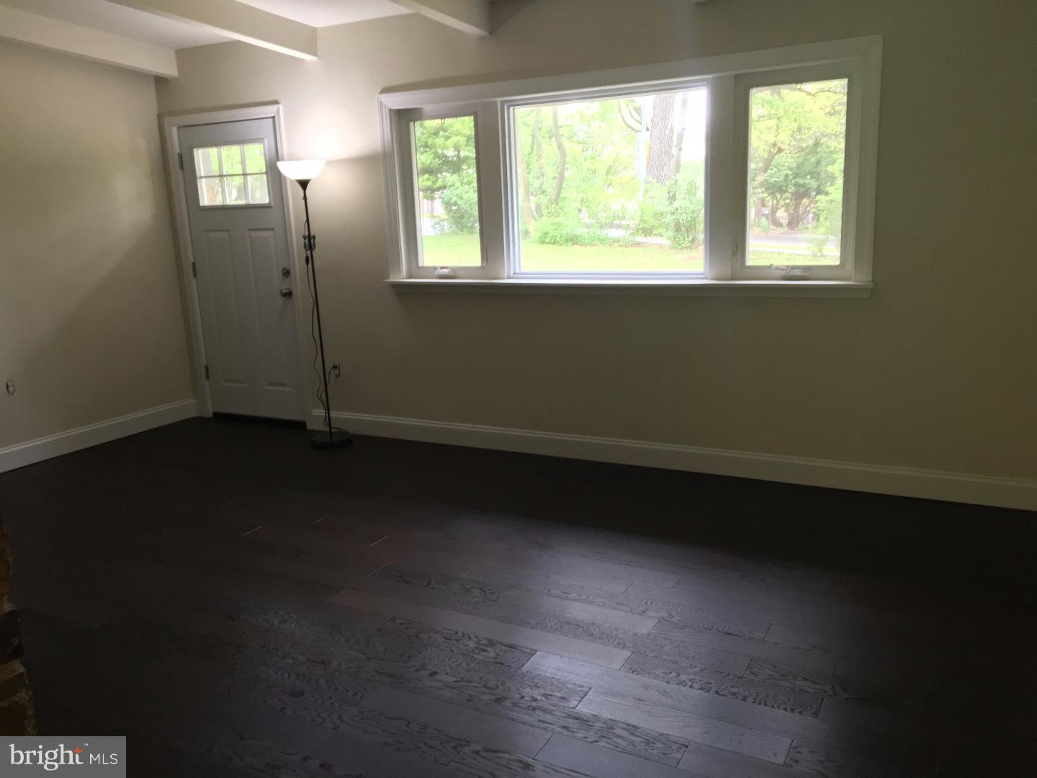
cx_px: 518
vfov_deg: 48.2
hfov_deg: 61.7
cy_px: 389
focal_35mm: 29
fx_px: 869
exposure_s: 1/30
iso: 100
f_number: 2.2
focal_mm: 4.15
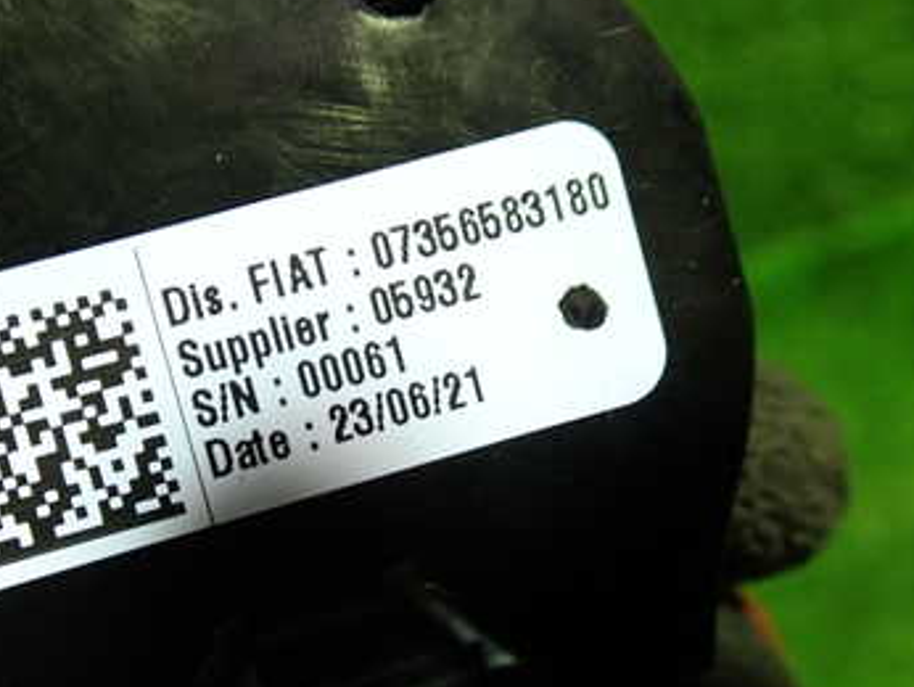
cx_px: 351
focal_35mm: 52
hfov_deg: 36.6
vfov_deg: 28.0
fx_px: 1374
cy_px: 425
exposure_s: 1/30
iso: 200
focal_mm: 5.4
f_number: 2.3
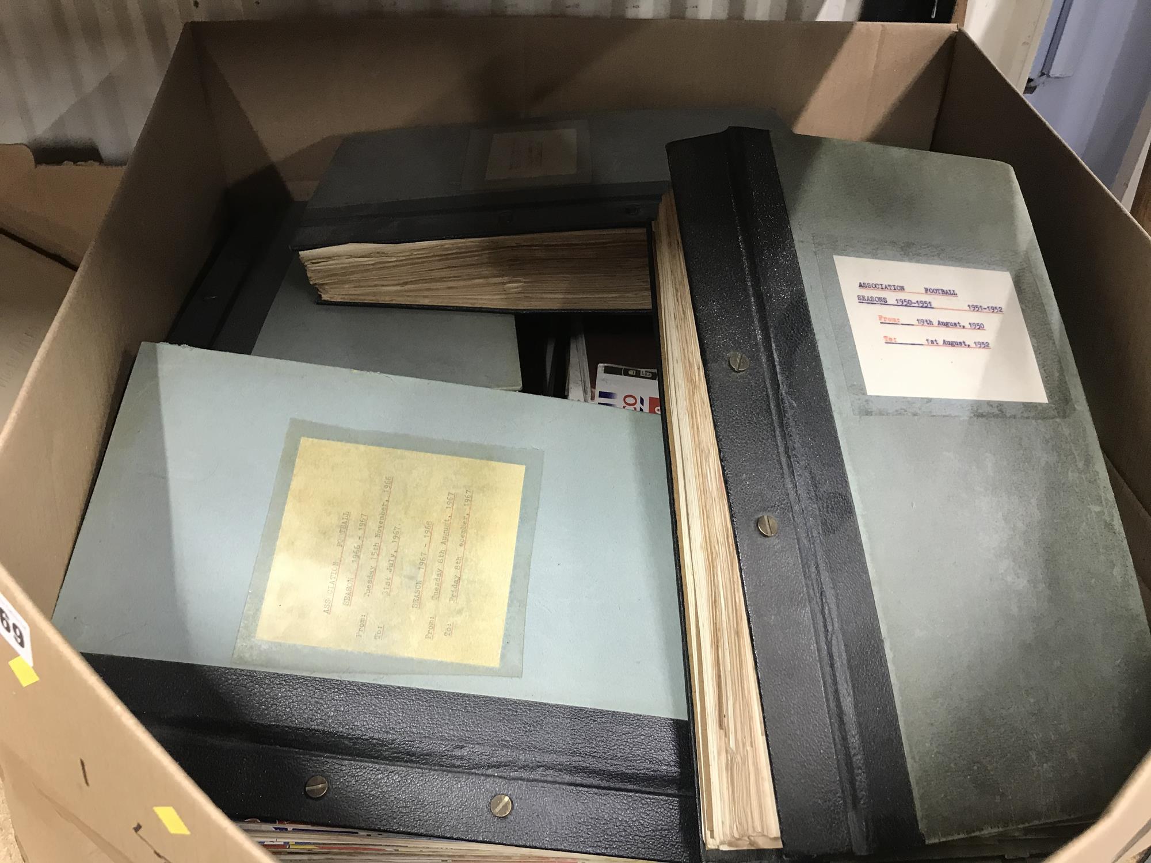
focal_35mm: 28
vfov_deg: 49.7
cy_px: 432
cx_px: 576
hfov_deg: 63.4
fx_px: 931
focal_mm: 3.99
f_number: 1.8
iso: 40
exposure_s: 1/17
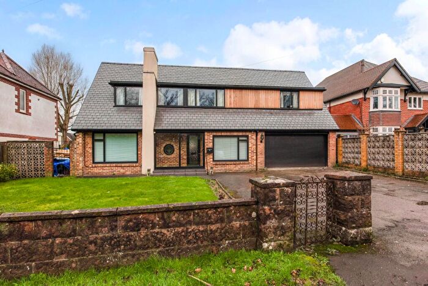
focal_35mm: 18
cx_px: 214
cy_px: 143
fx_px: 214
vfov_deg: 67.5
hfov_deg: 90.0
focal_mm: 18
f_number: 9
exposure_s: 1/160
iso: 320
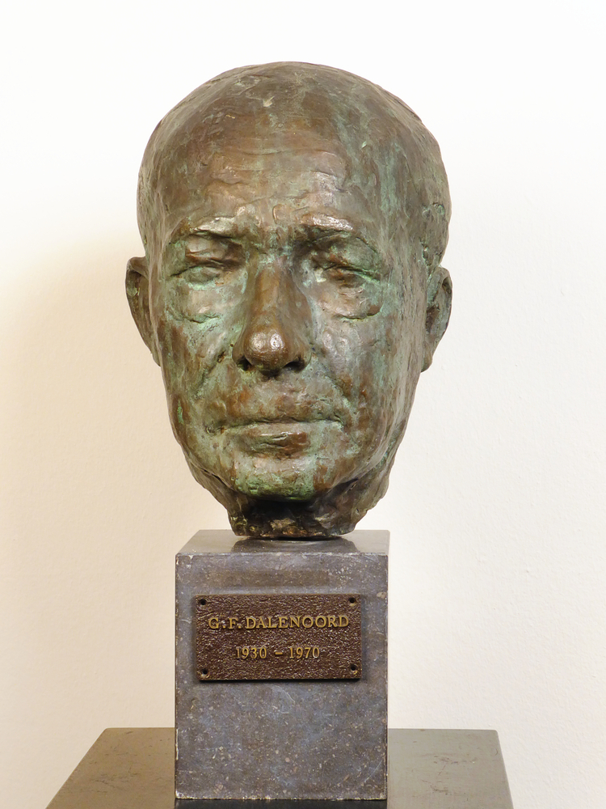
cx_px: 303
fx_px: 1844
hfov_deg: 18.7
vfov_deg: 24.7
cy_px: 404
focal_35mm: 79
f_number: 8
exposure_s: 1/5
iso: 200
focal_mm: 14.1
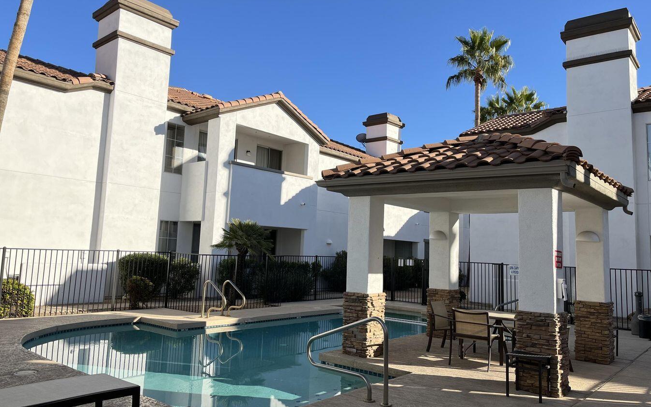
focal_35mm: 28
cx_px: 330
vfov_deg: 44.5
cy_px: 197
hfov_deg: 66.5
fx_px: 497
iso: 50
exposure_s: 1/2410
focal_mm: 5.1
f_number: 1.6
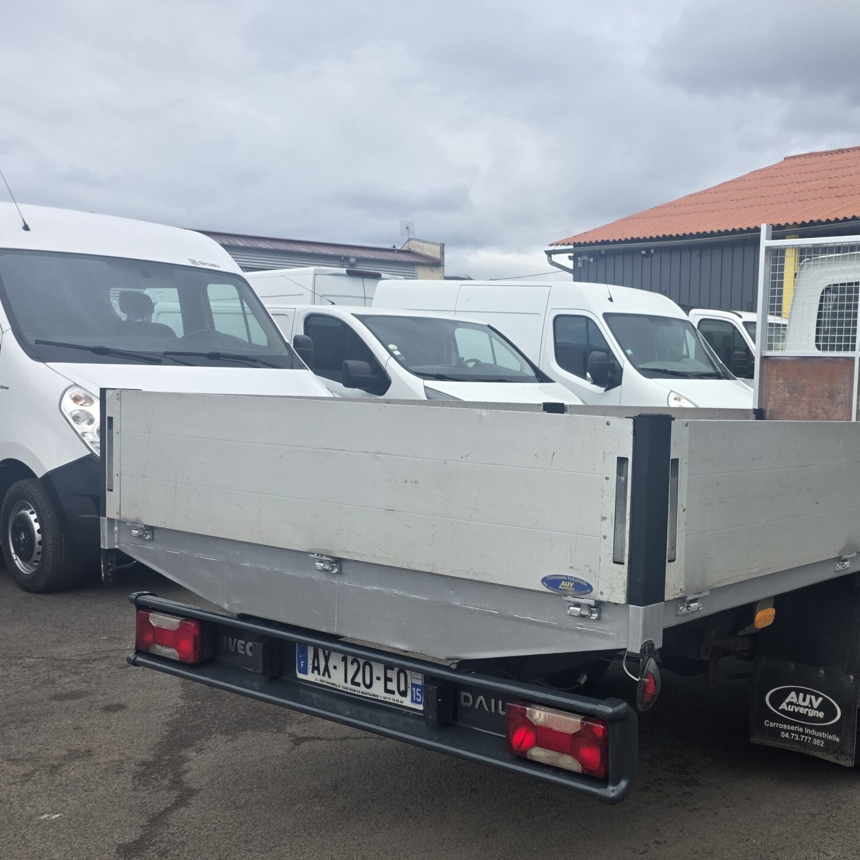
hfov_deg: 43.1
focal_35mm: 36
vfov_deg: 45.9
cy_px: 491
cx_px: 732
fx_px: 1012
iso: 80
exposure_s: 1/1538
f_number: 1.7
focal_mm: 6.25
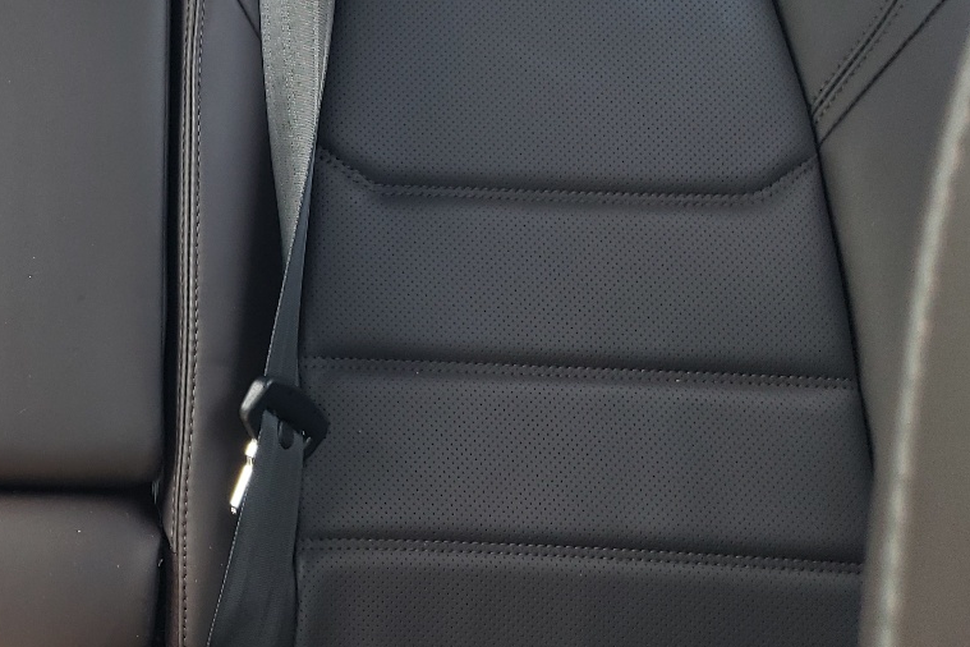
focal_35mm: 57
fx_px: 1536
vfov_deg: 23.2
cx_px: -17
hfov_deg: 32.1
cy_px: 72
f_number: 1.5
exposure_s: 1/60.2
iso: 76
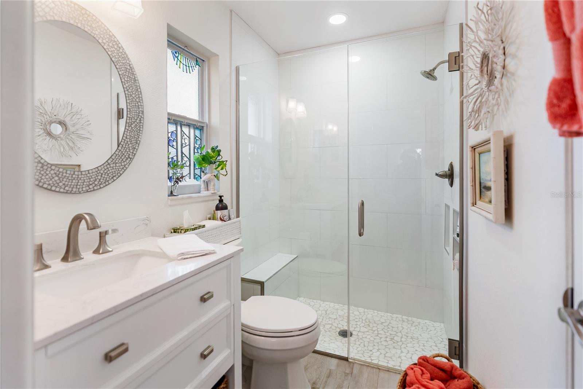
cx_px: 292
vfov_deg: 73.8
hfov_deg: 96.7
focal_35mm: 16
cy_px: 194
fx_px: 259
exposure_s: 1/125
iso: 250
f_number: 2.8
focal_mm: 16
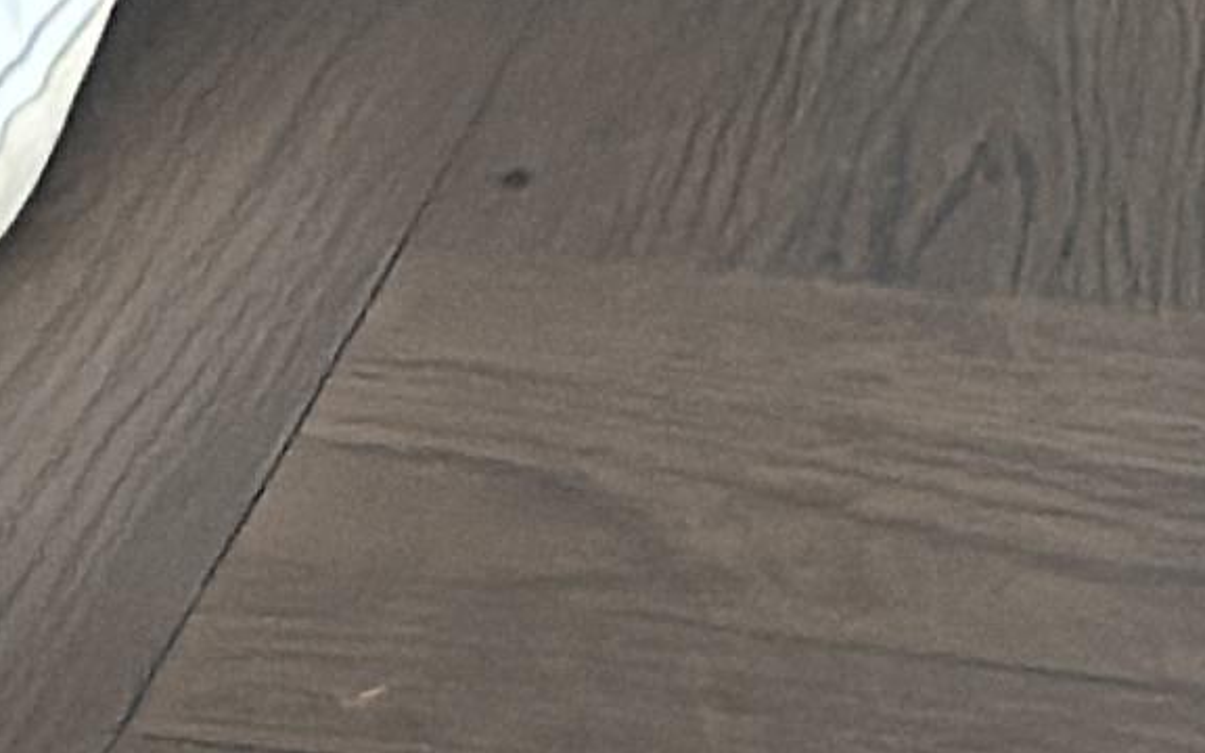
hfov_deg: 5.9
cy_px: -3025
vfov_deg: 3.4
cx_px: 502
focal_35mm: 356
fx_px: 11691
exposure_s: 1/40
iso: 640
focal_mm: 6.86
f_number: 1.78
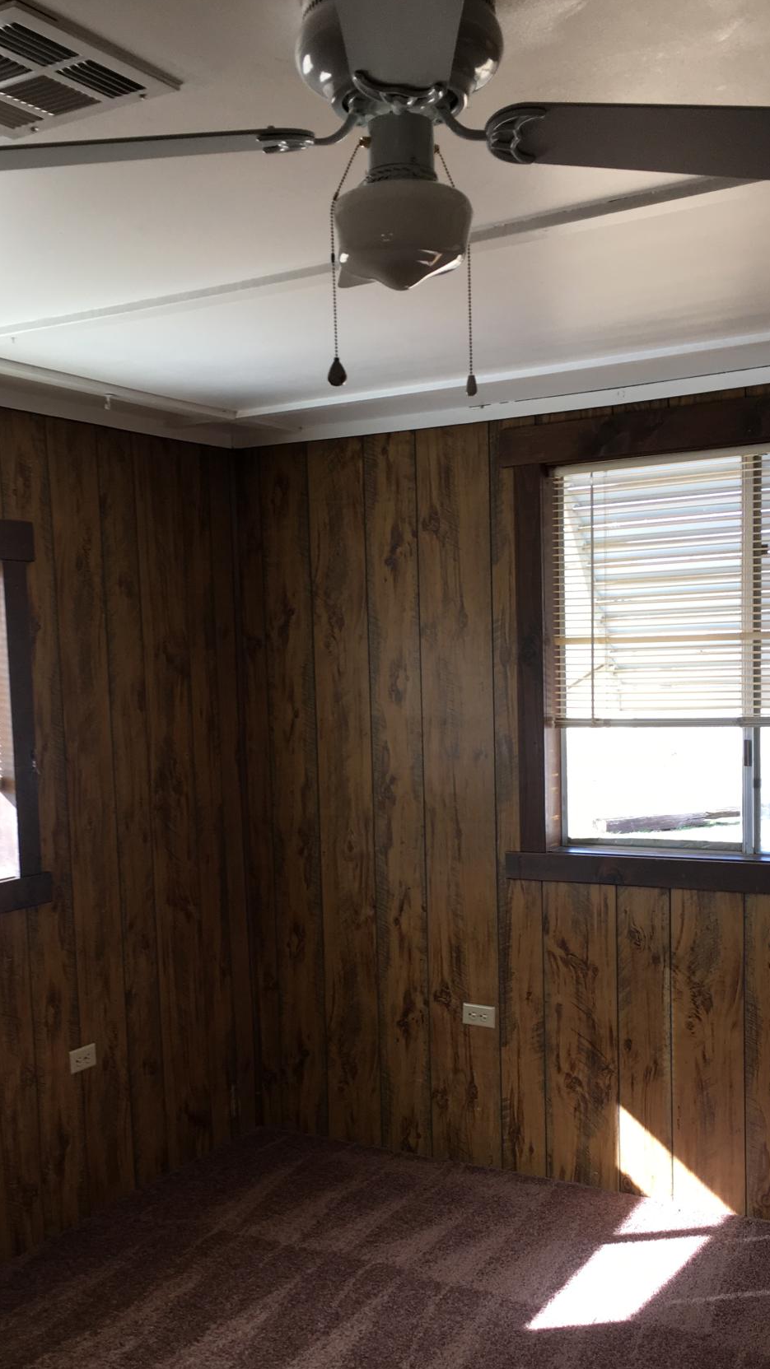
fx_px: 1380
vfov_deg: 52.5
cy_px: 813
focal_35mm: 38
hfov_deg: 31.2
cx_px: 339
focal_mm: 4.15
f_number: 2.2
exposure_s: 1/60
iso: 25
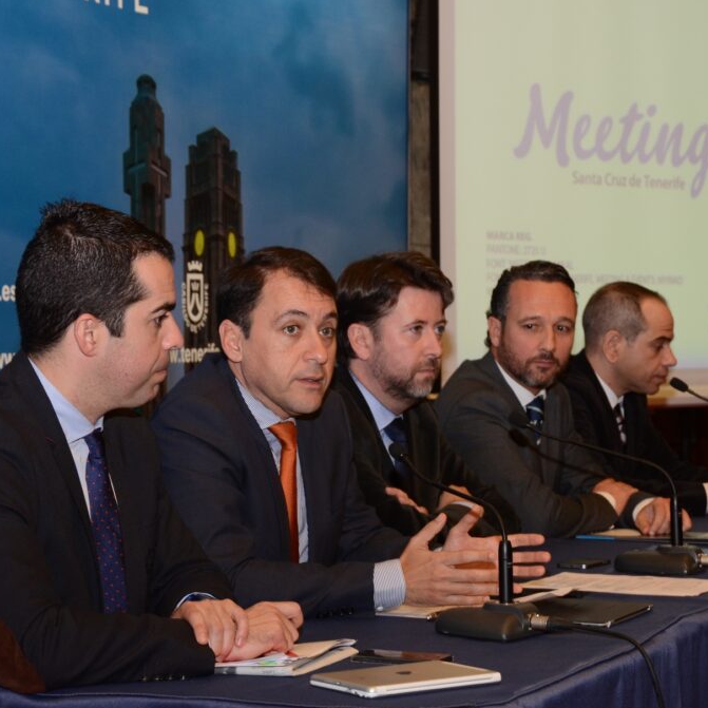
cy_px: 356
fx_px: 2337
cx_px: 383
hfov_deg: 17.2
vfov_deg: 17.2
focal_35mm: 101
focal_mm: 52
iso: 800
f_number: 7.1
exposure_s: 1/60
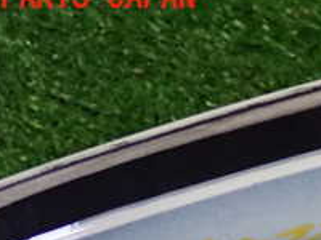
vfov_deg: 10.2
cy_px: 338
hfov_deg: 13.6
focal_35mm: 141
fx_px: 1308
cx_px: 385
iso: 1250
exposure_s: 1/60
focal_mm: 8.4
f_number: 3.1
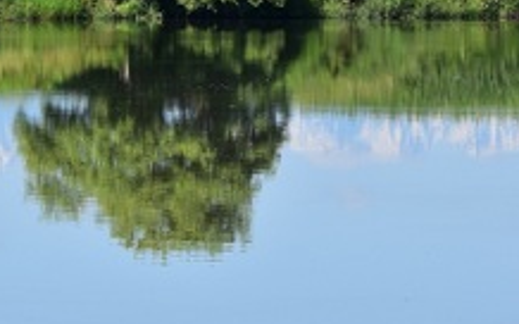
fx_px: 4552
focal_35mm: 322
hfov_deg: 6.5
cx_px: 7
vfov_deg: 4.1
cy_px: 50
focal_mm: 102
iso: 400
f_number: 11
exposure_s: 1/500
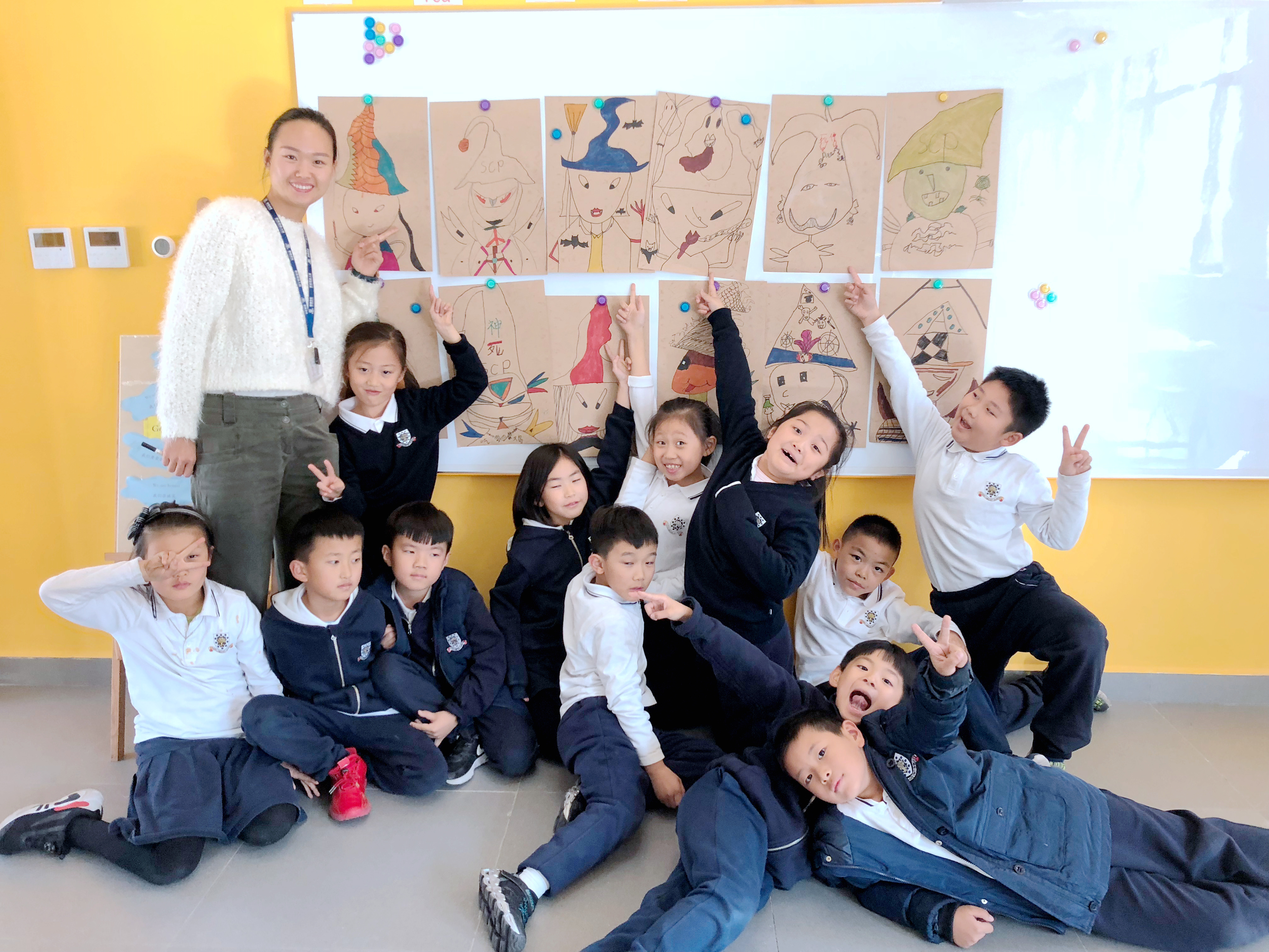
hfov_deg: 63.4
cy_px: 476
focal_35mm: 28
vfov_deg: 49.7
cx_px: 634
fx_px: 1026
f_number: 1.8
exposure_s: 1/24
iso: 40
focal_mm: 3.99
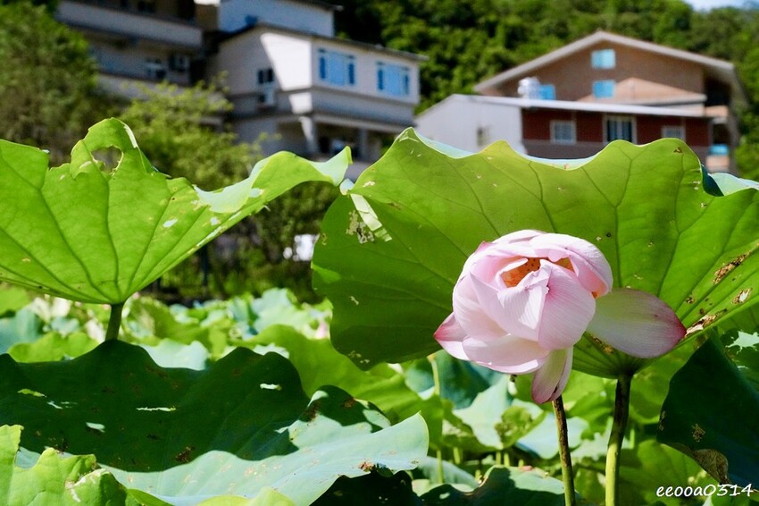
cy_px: 253
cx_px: 380
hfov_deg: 29.7
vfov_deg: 20.0
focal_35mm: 68
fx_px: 1433
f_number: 13
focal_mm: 68
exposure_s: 1/6400
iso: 6400
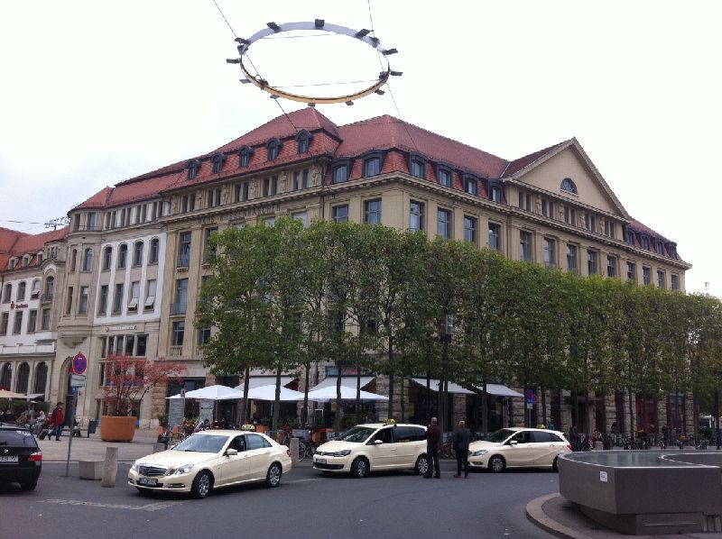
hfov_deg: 52.7
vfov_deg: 40.6
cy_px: 270
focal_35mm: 35
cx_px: 361
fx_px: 729
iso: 80
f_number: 2.8
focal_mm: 3.85
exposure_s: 1/274
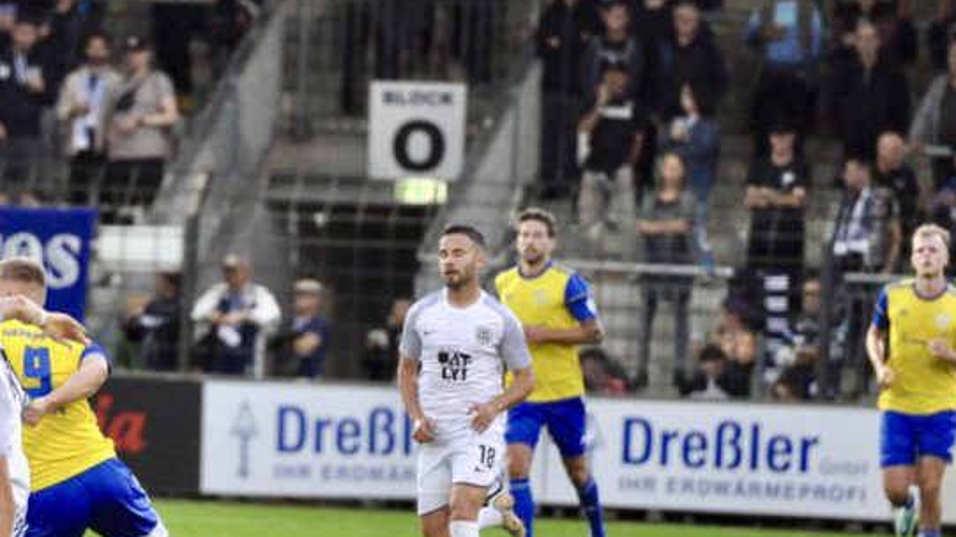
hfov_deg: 3.6
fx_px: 15054
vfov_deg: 2.0
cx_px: 184
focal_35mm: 594
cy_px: 367
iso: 3200
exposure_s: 1/1250
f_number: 2.8
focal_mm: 200
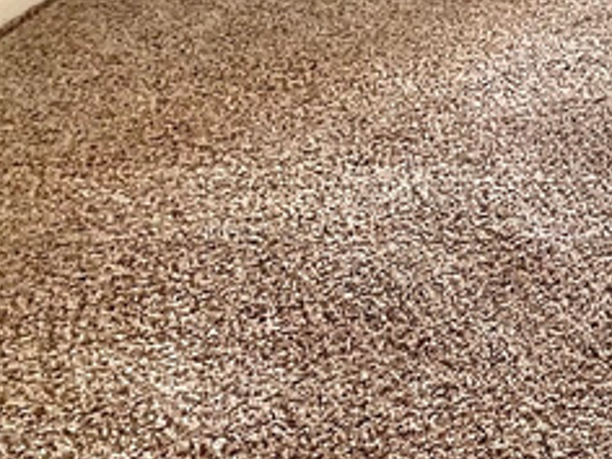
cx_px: 1190
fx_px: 1998
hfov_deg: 14.6
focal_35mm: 113
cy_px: -464
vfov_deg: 11.7
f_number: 1.8
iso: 100
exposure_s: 1/120
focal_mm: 4.25
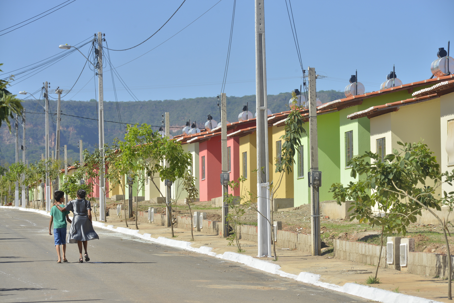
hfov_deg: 13.2
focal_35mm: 155
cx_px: 227
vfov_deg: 8.9
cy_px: 152
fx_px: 1955
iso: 200
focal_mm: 155
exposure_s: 1/500
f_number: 11
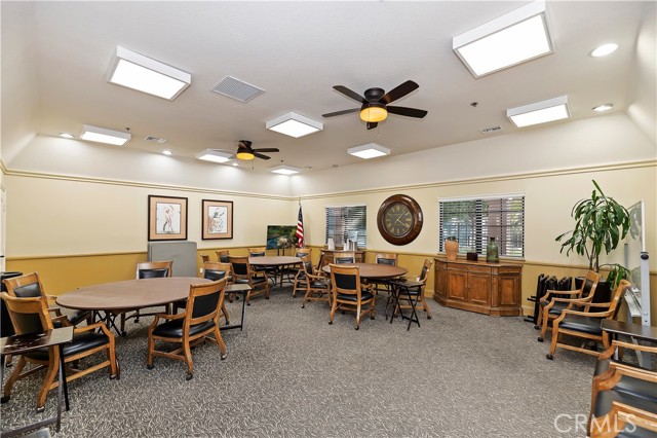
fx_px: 255
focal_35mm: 14
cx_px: 328
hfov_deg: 104.3
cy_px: 219
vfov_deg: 81.1
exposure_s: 1/25
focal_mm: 14
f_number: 5
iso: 800
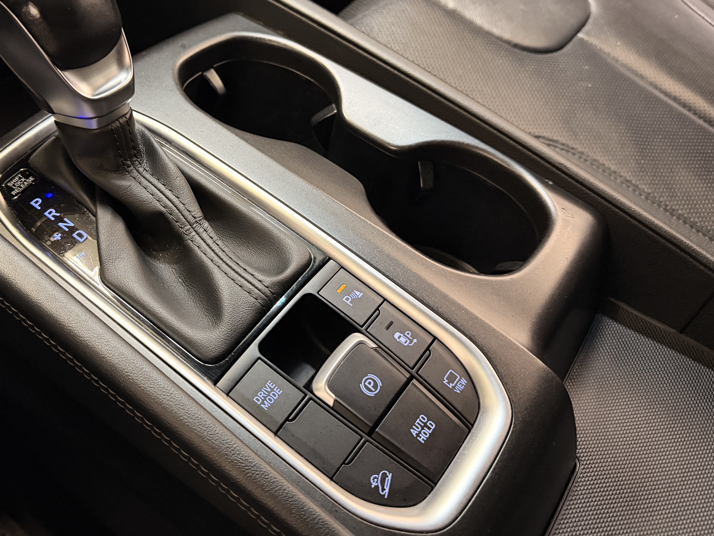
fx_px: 660
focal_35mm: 32
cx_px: 257
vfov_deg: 43.7
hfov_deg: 56.0
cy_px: 191
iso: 640
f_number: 1.78
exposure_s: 1/33
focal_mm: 6.76
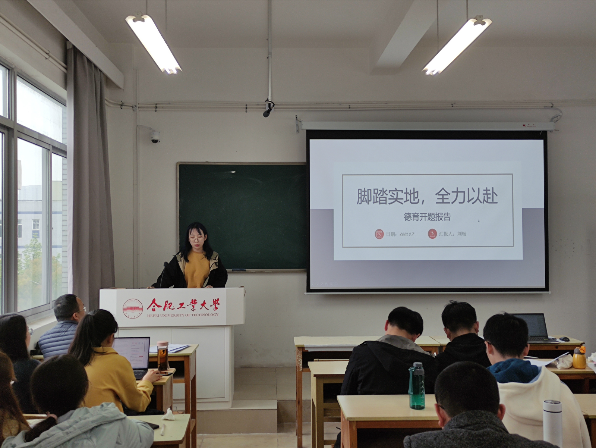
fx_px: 431
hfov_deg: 69.4
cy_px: 224
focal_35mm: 25
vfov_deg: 54.9
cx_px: 298
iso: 61
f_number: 1.89
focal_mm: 5.43
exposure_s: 1/100
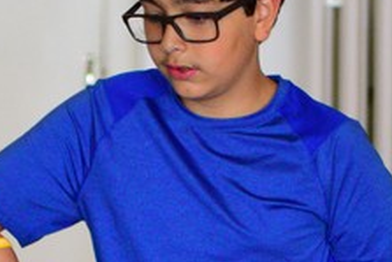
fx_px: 2629
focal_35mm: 241
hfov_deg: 8.5
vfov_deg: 5.7
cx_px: 88
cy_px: 272
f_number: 1.8
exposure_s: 1/640
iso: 1600
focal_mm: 35
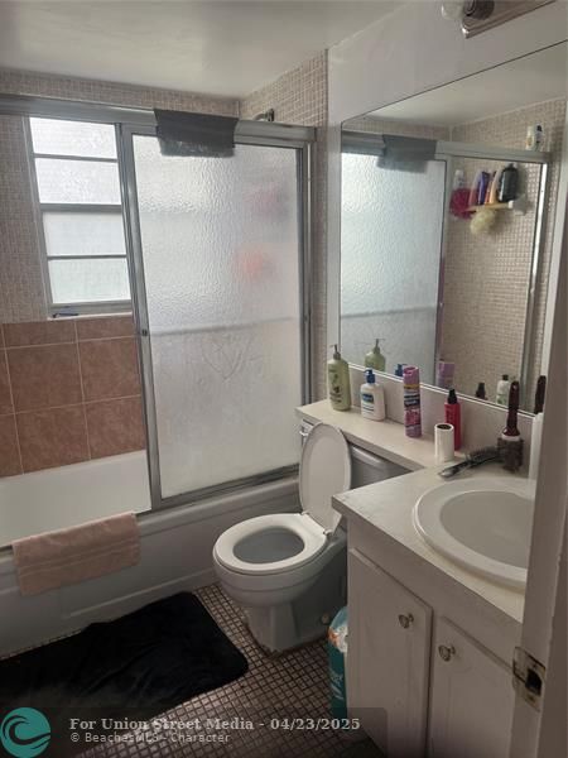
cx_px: 284
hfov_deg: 56.8
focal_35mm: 24
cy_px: 379
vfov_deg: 71.6
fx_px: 525
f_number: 1.78
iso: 250
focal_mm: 6.76
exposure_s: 1/60
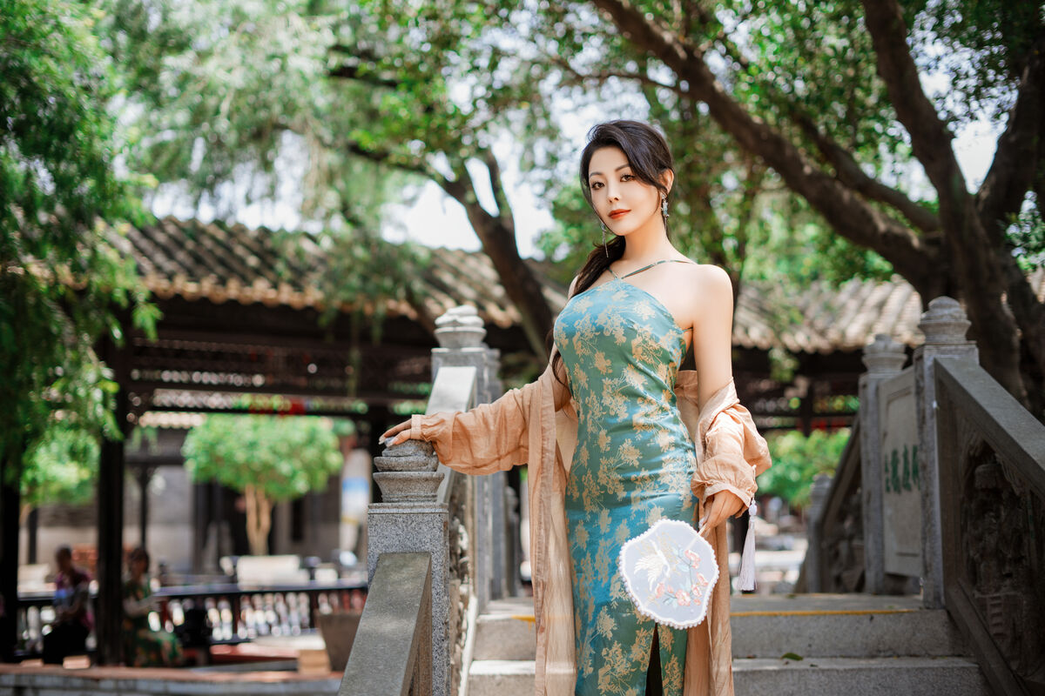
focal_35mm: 50
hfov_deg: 39.6
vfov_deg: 27.0
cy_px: 348
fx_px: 1451
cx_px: 522
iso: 100
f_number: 2
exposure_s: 1/320
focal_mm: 50
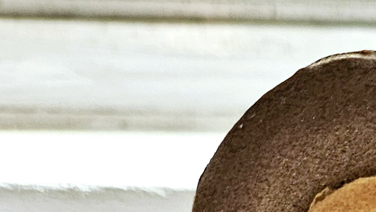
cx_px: 740
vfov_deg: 6.2
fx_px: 1416
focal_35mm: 142
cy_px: 986
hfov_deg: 13.2
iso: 50
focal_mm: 5.4
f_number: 1.8
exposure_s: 1/120
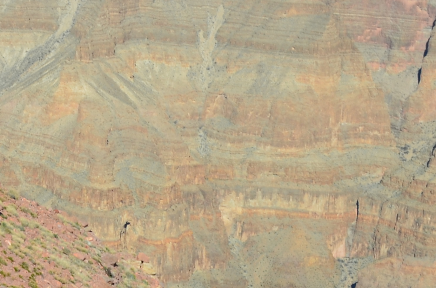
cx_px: -99
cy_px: -74
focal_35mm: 140
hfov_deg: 14.2
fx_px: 1692
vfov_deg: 9.6
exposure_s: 1/160
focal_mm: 26
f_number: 11
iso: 100
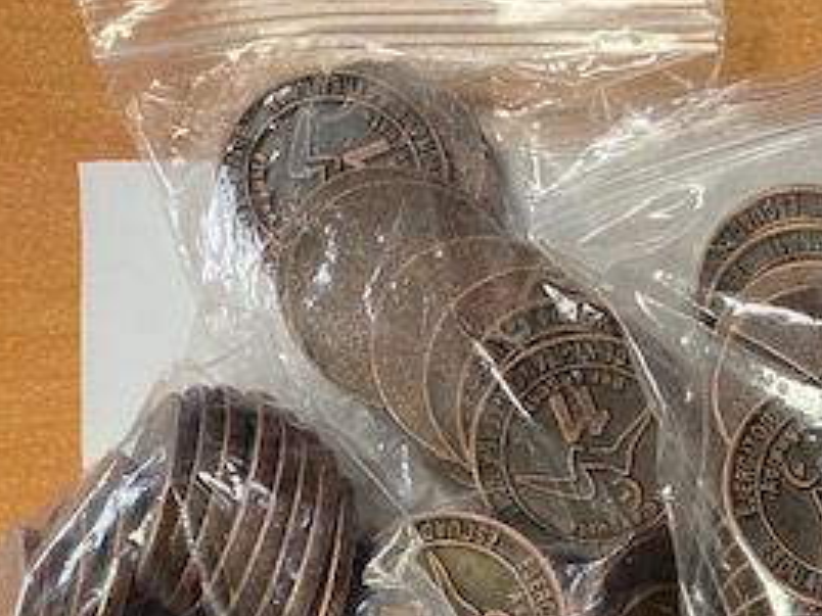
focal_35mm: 62
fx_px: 1472
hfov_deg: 27.8
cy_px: 702
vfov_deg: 22.2
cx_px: 954
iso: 100
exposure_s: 1/50
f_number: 1.8
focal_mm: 4.25
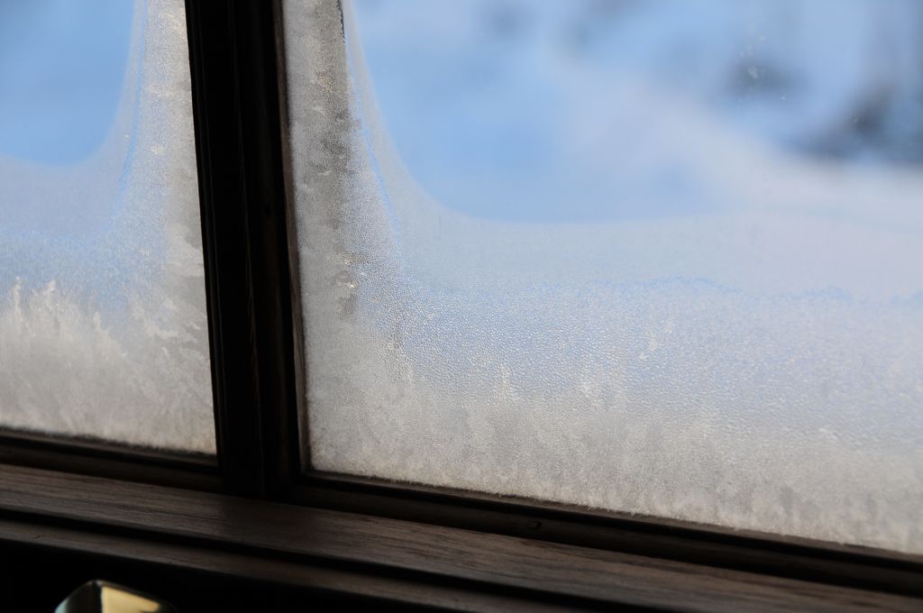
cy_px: 306
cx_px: 462
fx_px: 2881
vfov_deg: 12.1
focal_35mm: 112
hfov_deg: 18.2
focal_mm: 75
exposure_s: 1/200
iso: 250
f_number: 7.1
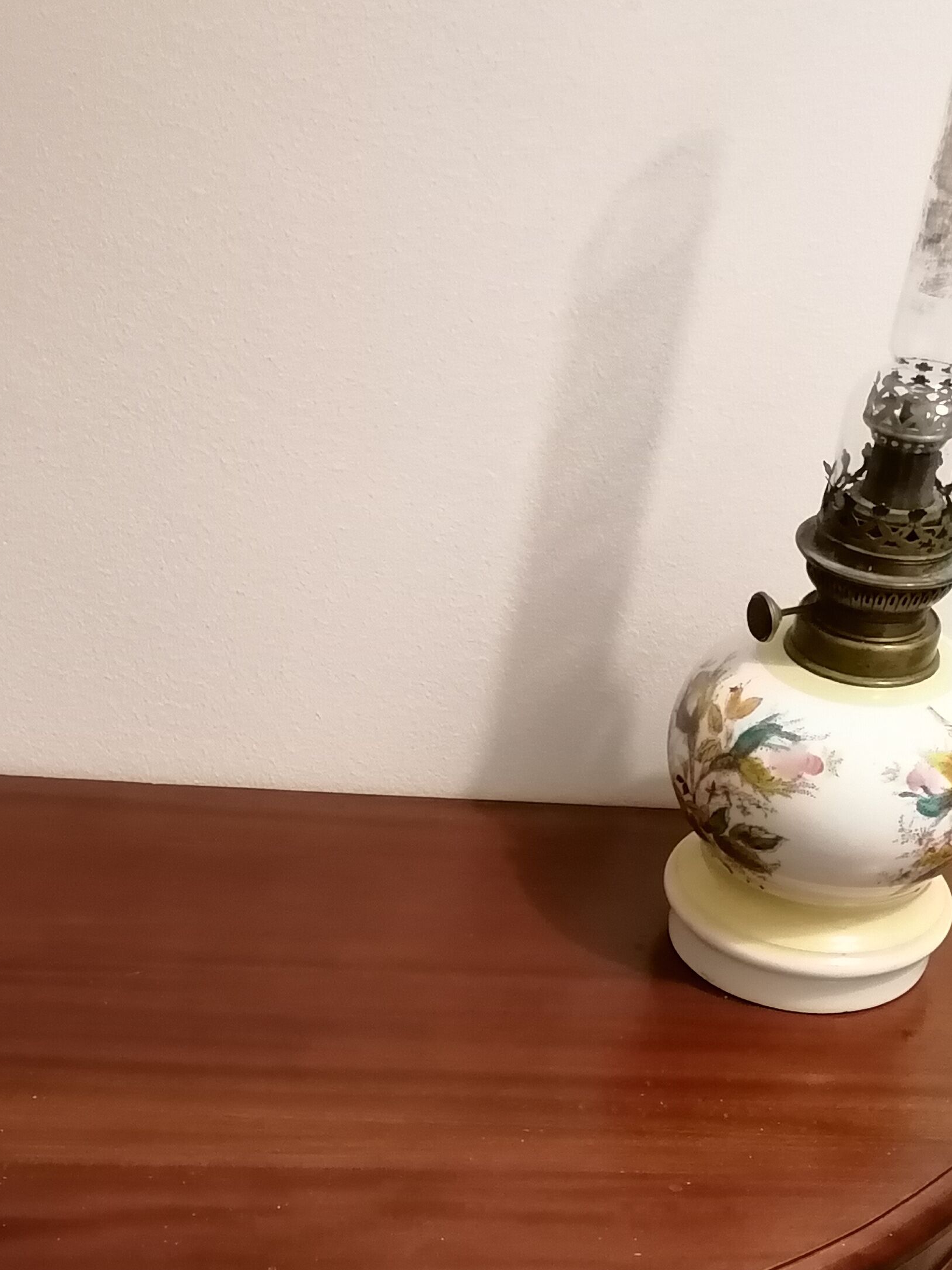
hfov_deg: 21.4
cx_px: 241
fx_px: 2493
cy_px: 1157
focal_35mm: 68
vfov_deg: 27.5
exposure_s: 1/16.7
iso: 800
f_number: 1.8
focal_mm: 4.75
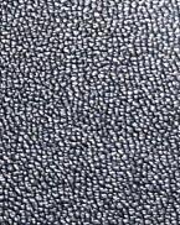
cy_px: -341
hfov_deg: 4.2
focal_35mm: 361
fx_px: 2410
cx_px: -313
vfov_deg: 5.2
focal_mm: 6.86
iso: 125
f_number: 1.78
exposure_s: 1/50
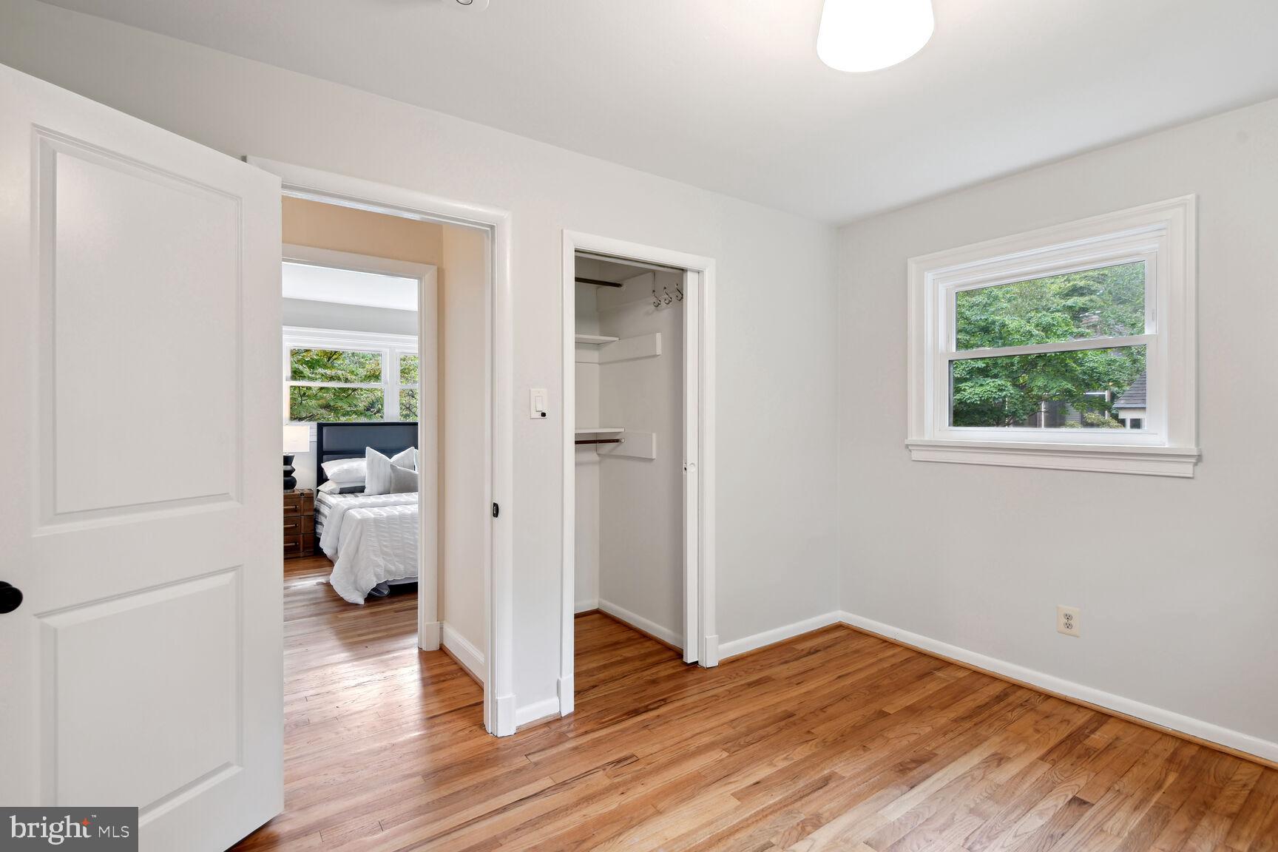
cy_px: 426
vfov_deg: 73.7
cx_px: 639
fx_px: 568
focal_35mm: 16
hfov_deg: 96.7
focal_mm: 16
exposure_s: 1/6
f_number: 8
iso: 200
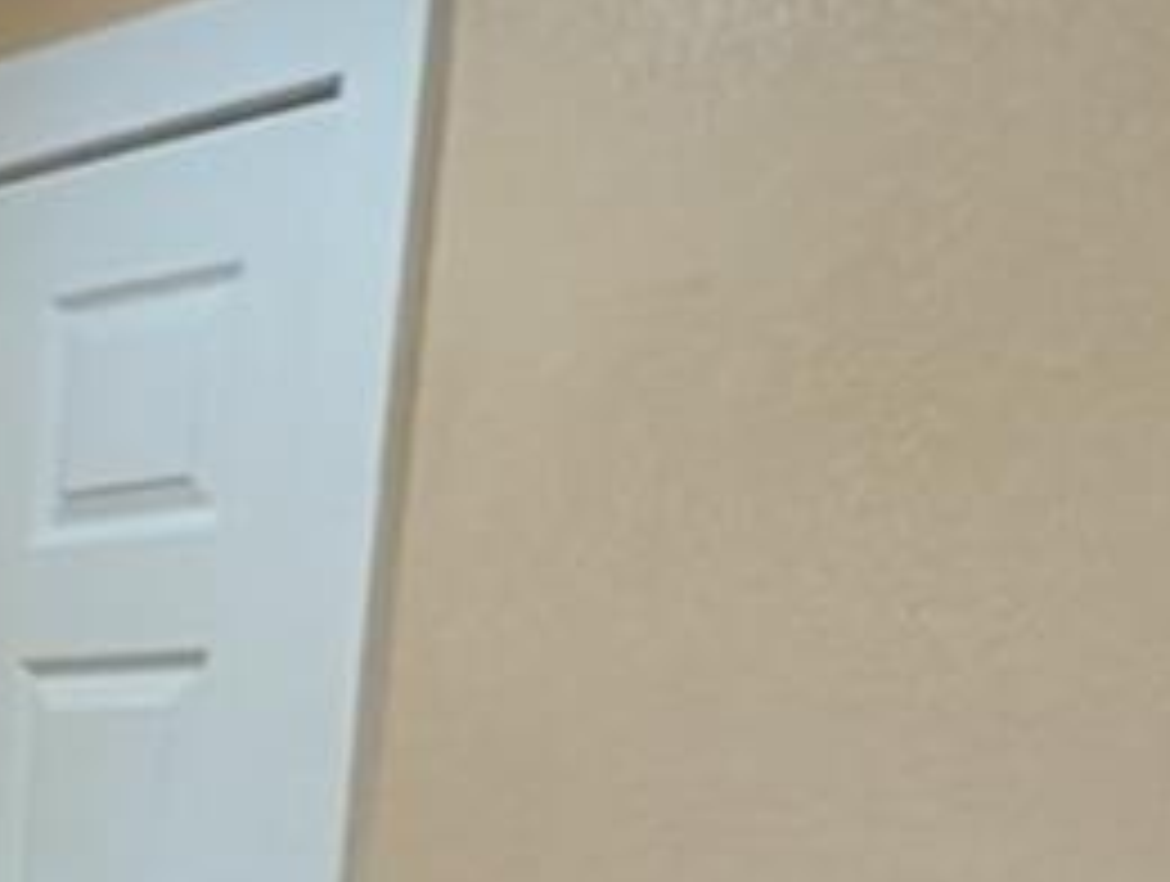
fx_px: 3183
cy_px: 1719
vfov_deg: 13.6
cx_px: -1098
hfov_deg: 16.4
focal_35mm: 94
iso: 40
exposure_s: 1/147
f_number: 1.95
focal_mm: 2.23
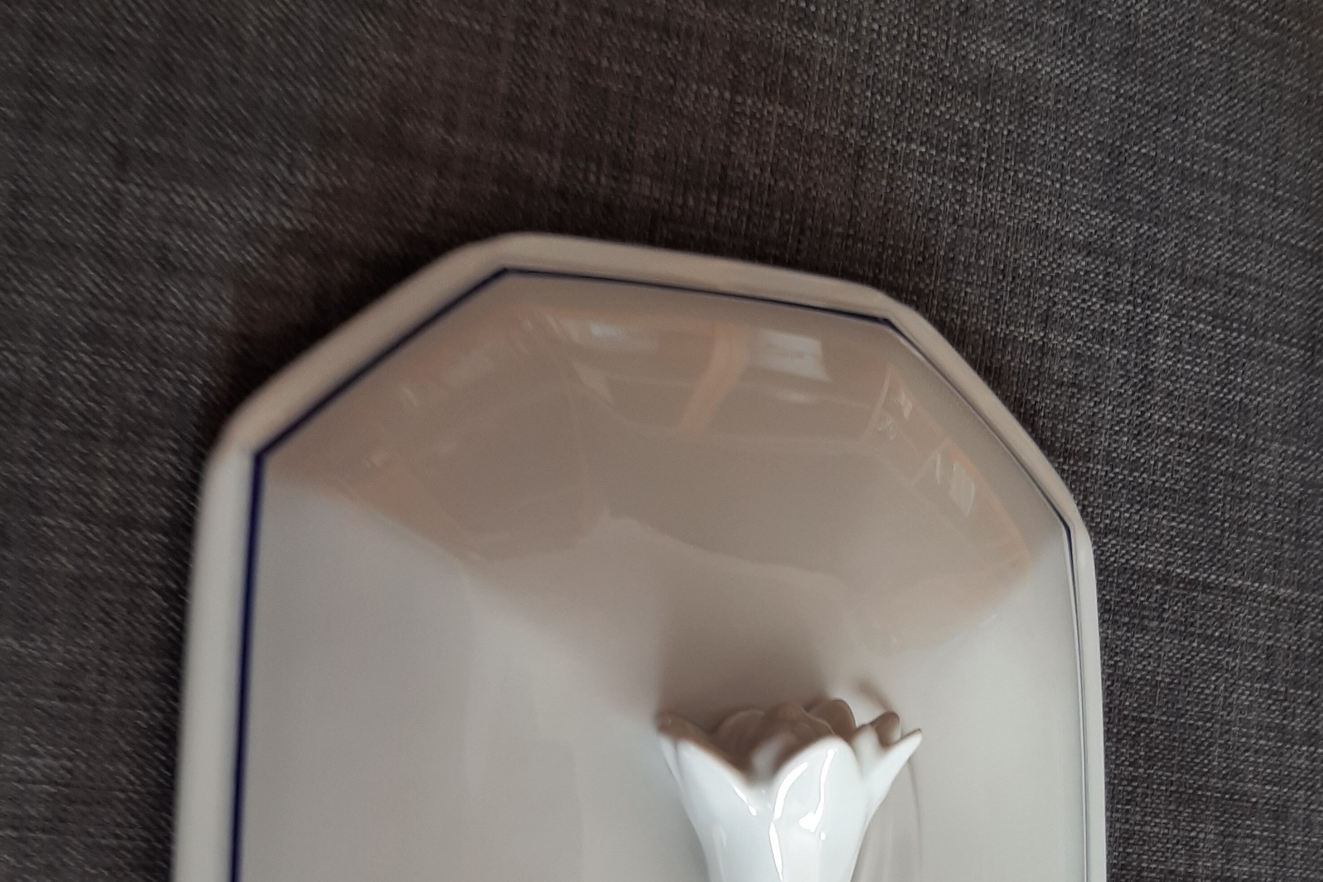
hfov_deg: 51.9
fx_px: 1360
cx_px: 661
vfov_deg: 34.5
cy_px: 740
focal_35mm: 37
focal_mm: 3.93
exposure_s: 1/50
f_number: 1.7
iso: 40
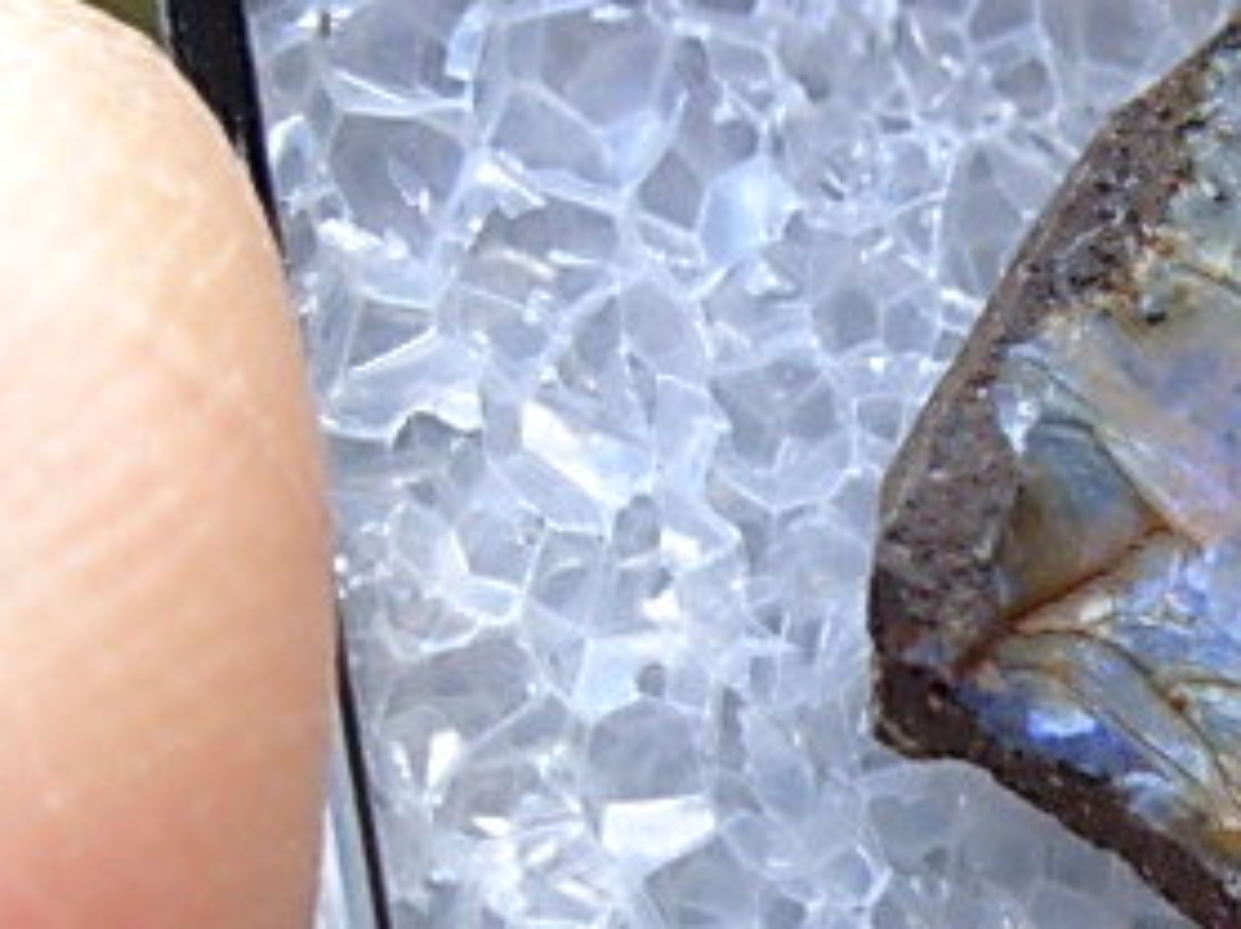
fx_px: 5015
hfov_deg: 13.9
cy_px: 679
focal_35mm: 140
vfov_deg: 10.6
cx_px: 1245
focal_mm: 6.3
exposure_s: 1/157
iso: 50
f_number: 2.9
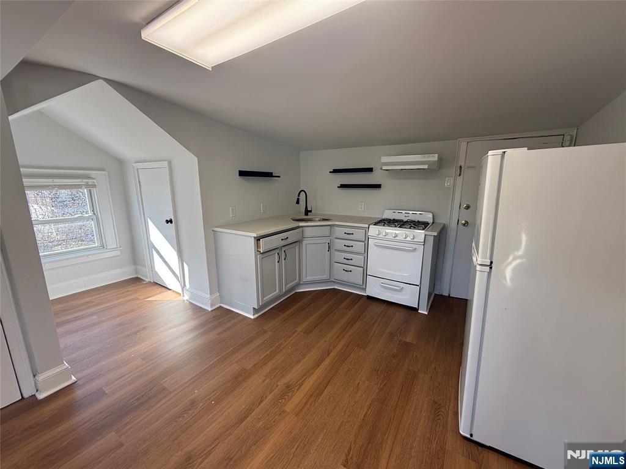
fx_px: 253
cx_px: 313
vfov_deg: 85.7
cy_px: 234
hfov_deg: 102.1
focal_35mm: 14
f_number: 2.2
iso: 64
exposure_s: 1/134
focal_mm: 2.22
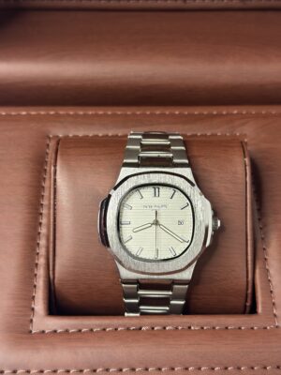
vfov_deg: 39.7
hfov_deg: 30.3
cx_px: 140
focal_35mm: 48
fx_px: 520
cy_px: 188
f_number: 1.78
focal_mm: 6.86
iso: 100
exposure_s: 1/100
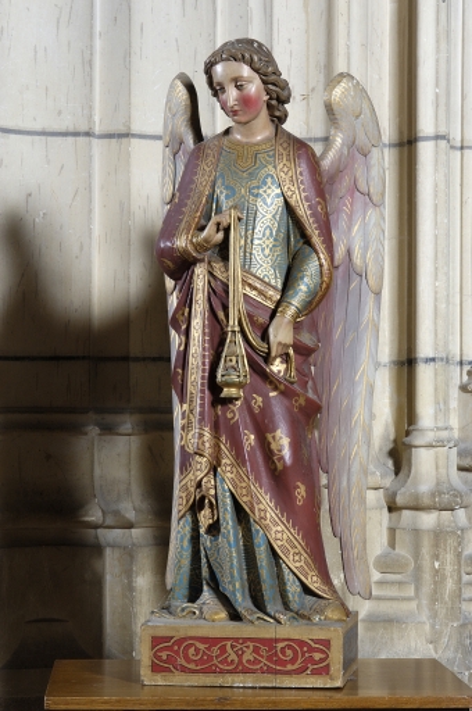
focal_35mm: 98
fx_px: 1923
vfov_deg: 20.9
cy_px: 356
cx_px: 236
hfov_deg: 14.0
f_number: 16
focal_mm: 65
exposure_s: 1/60
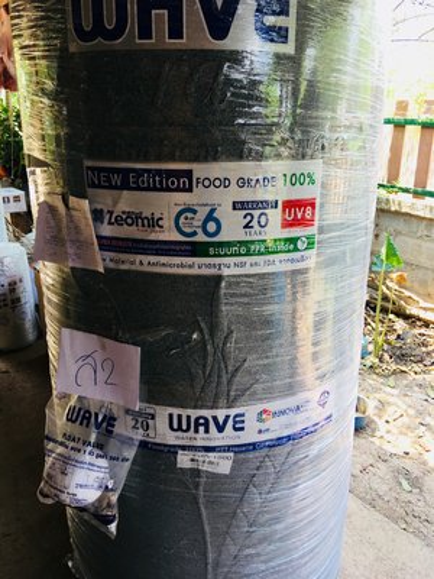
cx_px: 217
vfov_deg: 61.7
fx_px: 485
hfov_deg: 48.2
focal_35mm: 29
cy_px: 290
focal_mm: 4.15
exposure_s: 1/100
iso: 40
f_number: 2.2
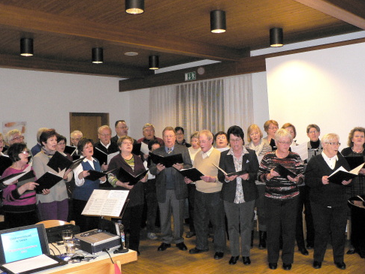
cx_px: 186
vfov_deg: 38.7
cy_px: 137
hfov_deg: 50.1
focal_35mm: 37
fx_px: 390
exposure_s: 1/30
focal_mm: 6
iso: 400
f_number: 2.8
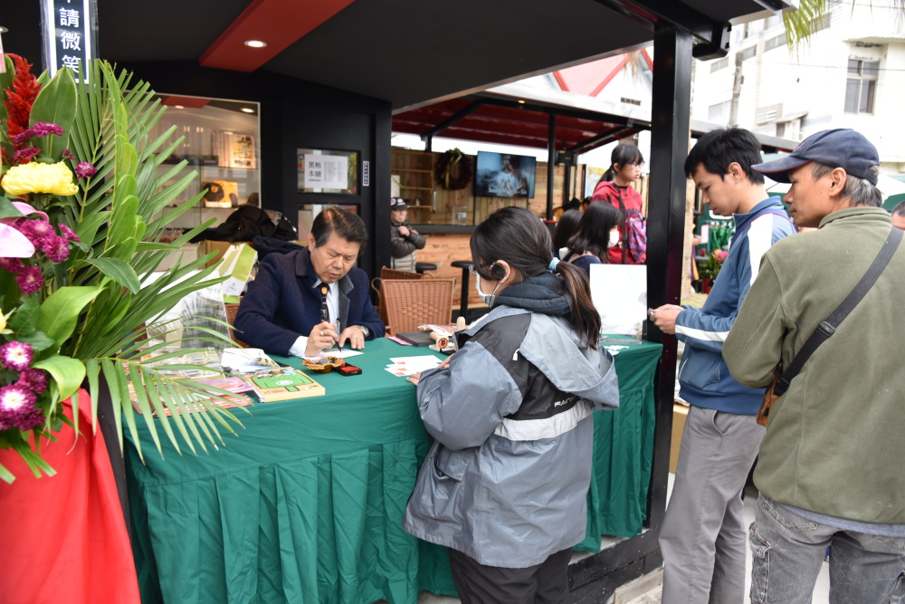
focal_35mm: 24
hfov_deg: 73.7
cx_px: 452
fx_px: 603
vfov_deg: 53.1
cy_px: 302
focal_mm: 24
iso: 400
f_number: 5
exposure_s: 1/100
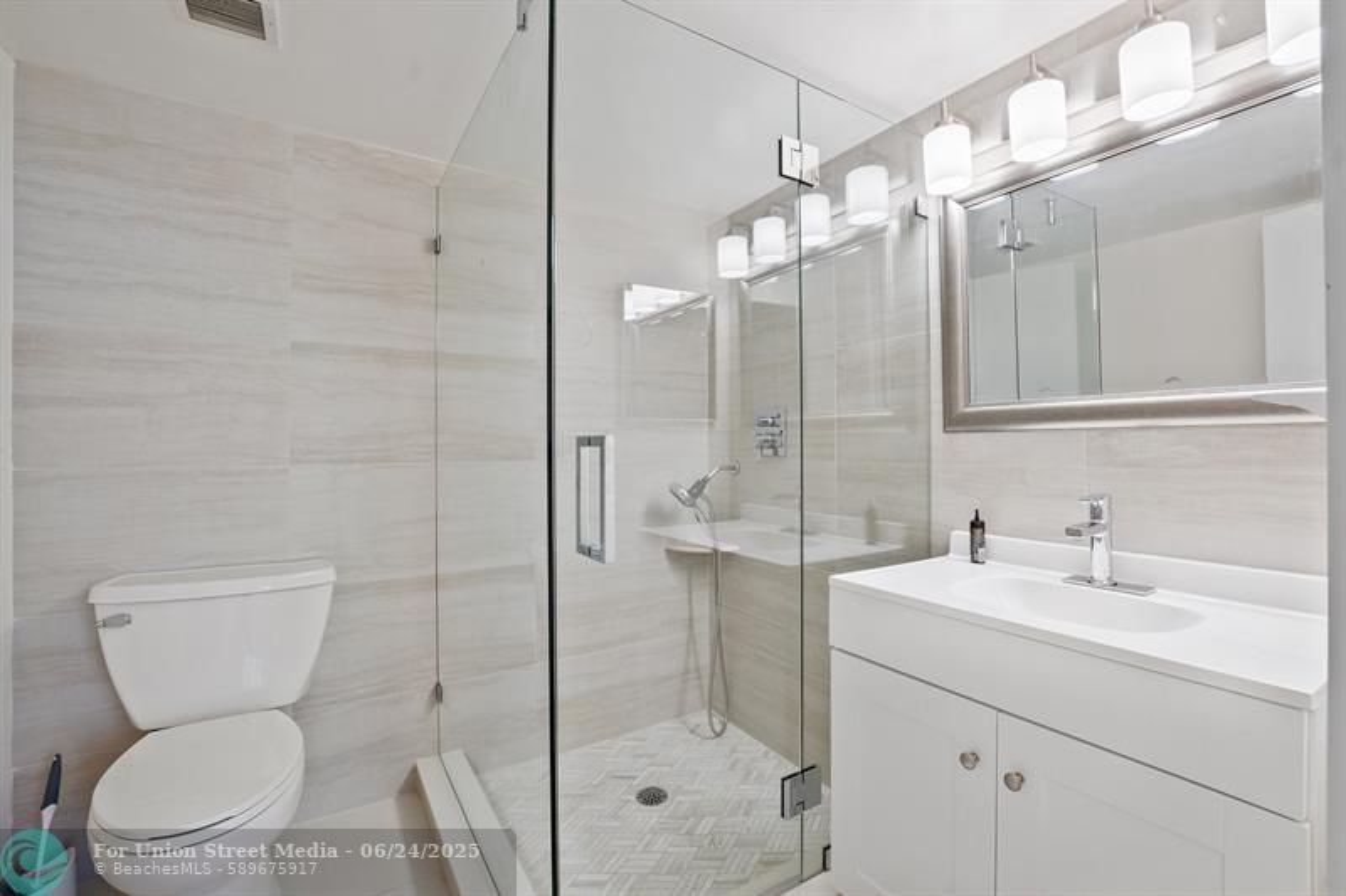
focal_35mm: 15
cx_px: 673
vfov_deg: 77.3
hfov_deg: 100.4
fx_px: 561
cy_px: 448
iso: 560
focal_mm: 10
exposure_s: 1/15
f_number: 8
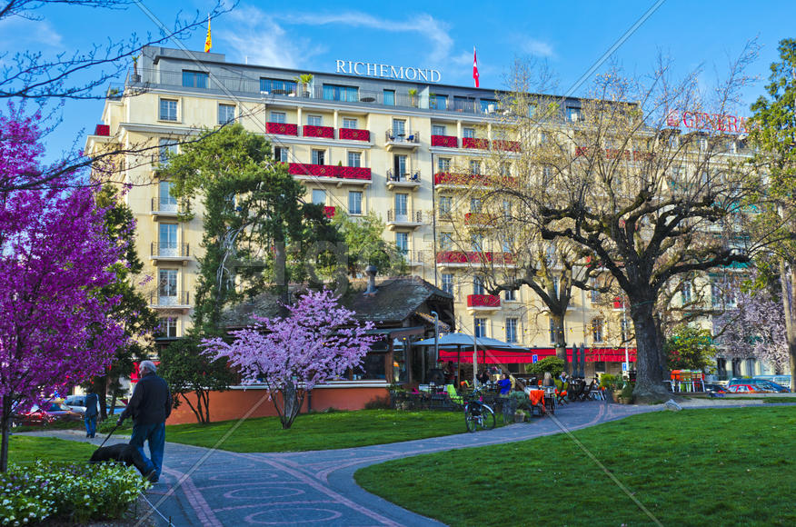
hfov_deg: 46.5
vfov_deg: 31.7
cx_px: 398
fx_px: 927
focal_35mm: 42
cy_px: 264
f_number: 4.8
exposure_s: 1/250
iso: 100
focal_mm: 28
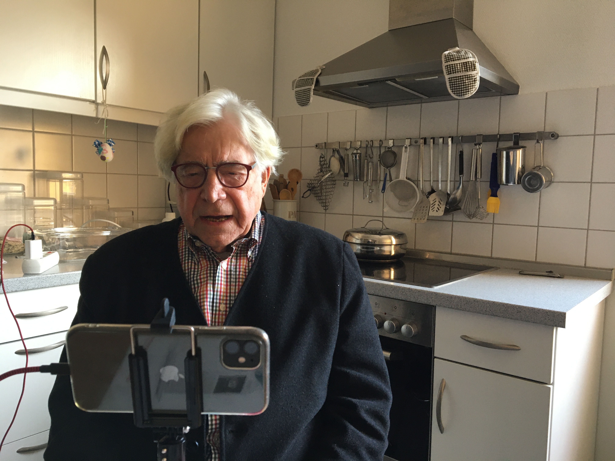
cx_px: 308
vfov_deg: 48.2
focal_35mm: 29
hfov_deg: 61.7
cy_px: 230
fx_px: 515
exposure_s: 1/33
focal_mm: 4.15
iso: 50
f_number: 2.2
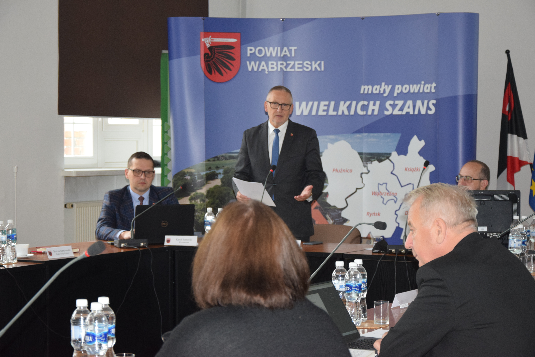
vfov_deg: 15.7
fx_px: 1293
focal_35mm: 87
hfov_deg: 23.4
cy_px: 178
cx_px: 268
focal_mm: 58
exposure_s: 1/60
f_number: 5
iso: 1400
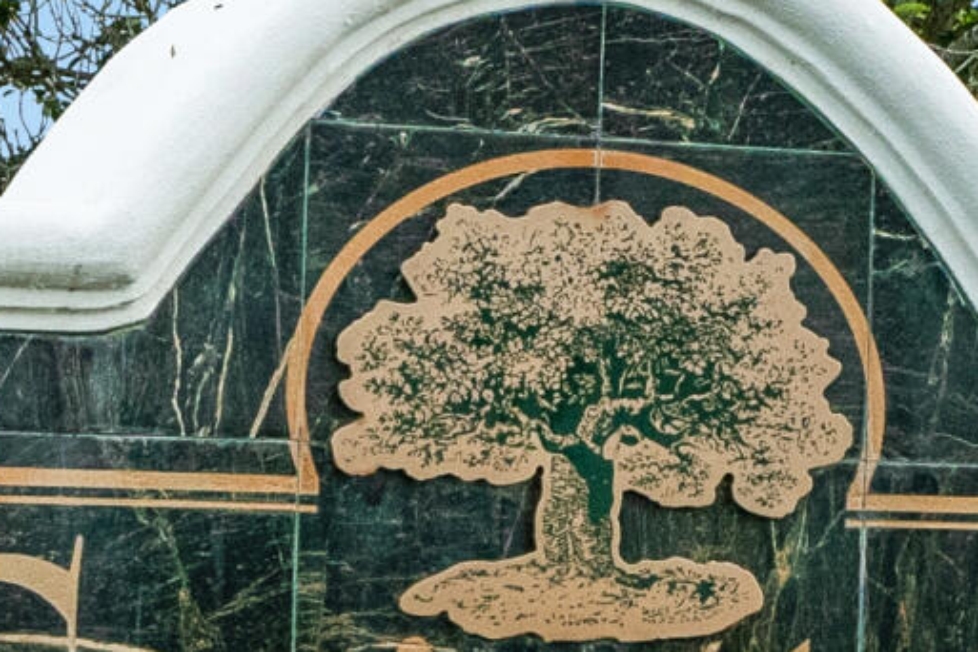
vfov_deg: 7.1
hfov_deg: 10.7
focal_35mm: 193
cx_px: 578
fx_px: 5243
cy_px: 489
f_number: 8
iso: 2000
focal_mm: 33
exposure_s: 1/400
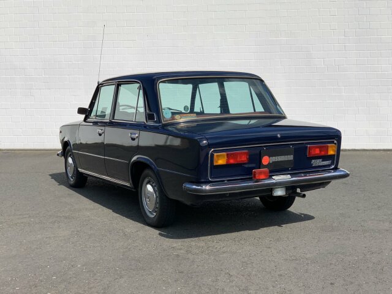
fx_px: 589
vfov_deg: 28.0
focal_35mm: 52
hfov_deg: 36.8
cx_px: 196
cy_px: 147
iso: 16
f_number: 2.4
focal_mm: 6
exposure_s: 1/2083
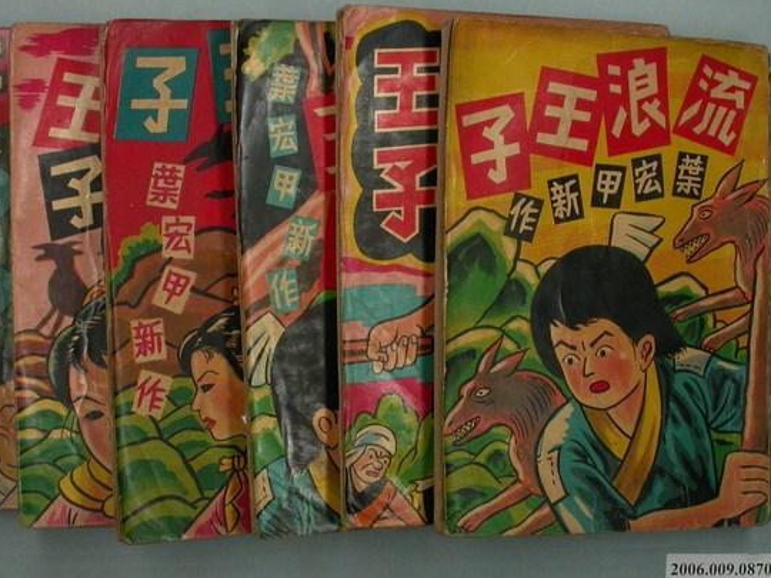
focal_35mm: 51
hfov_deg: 37.5
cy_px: 304
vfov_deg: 28.6
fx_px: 1136
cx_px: 346
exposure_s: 1/30
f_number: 6.2
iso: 200
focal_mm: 8.9
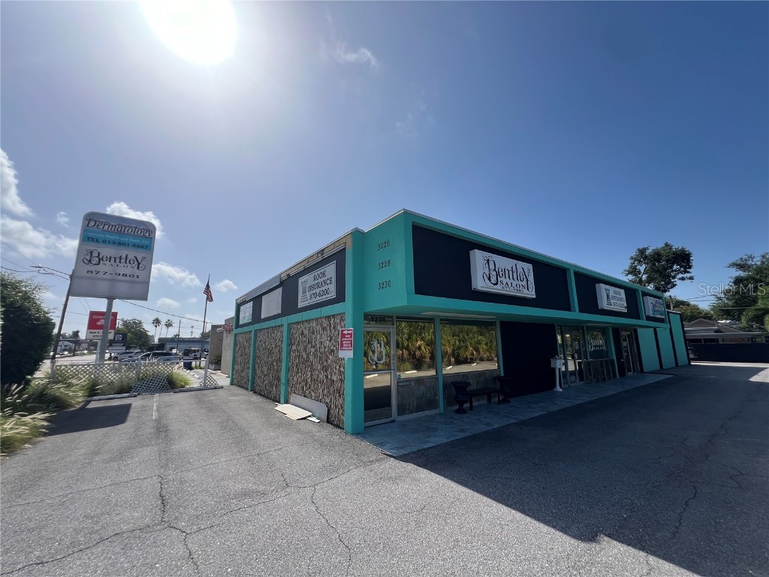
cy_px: 288
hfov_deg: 106.2
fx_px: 289
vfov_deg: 89.9
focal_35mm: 13
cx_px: 384
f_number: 1.8
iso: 32
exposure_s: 1/1575
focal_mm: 1.57
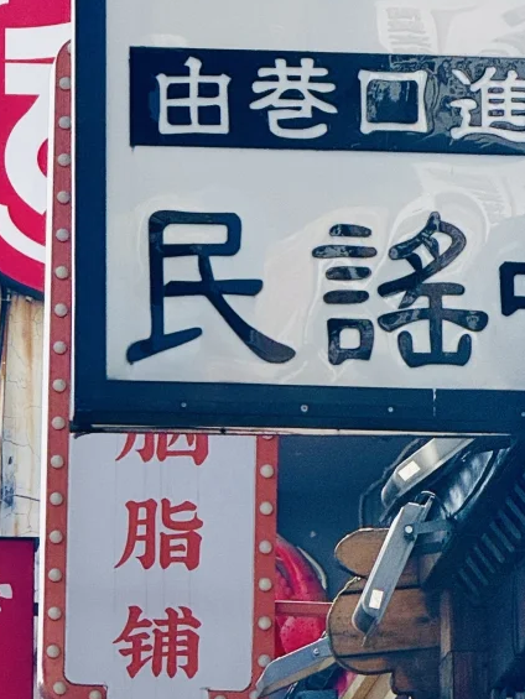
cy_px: 637
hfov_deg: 4.8
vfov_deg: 6.5
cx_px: -33
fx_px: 6186
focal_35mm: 306
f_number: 2.8
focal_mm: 15.66
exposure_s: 1/2817
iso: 80
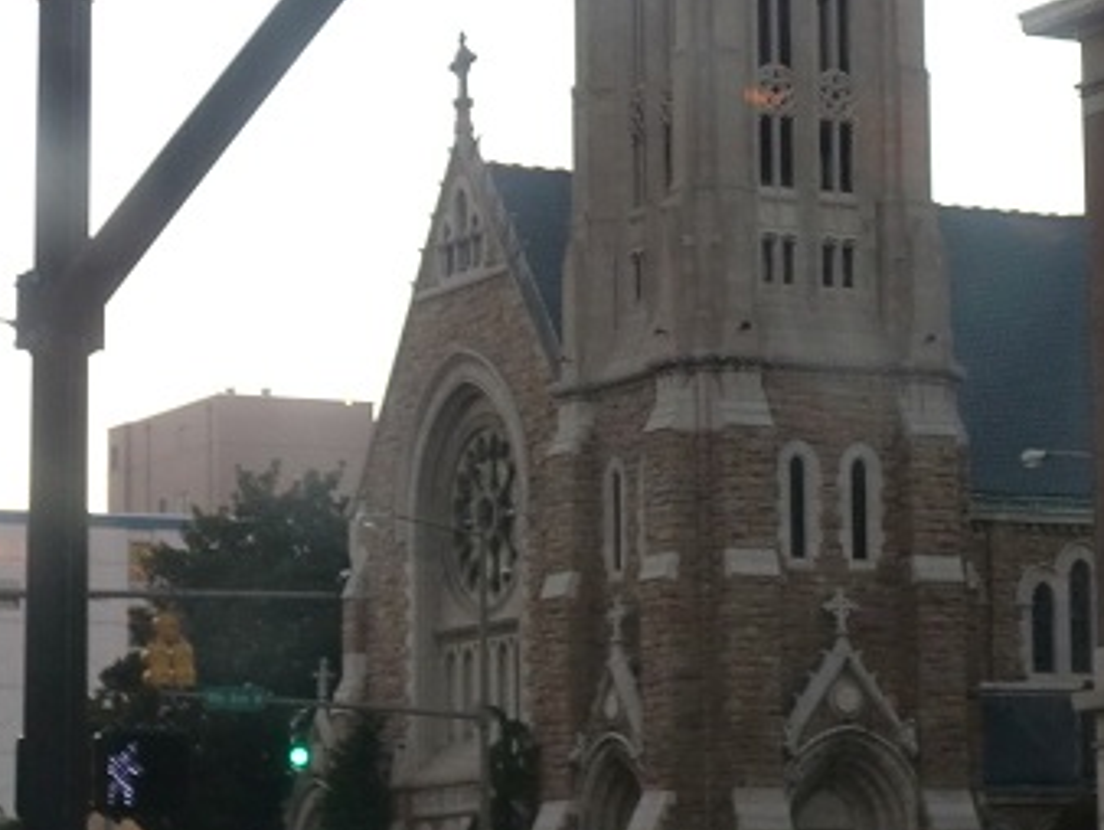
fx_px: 4245
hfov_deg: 14.7
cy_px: 319
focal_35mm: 133
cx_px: 996
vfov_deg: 11.2
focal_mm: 11.2
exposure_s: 1/60
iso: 160
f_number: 4.2
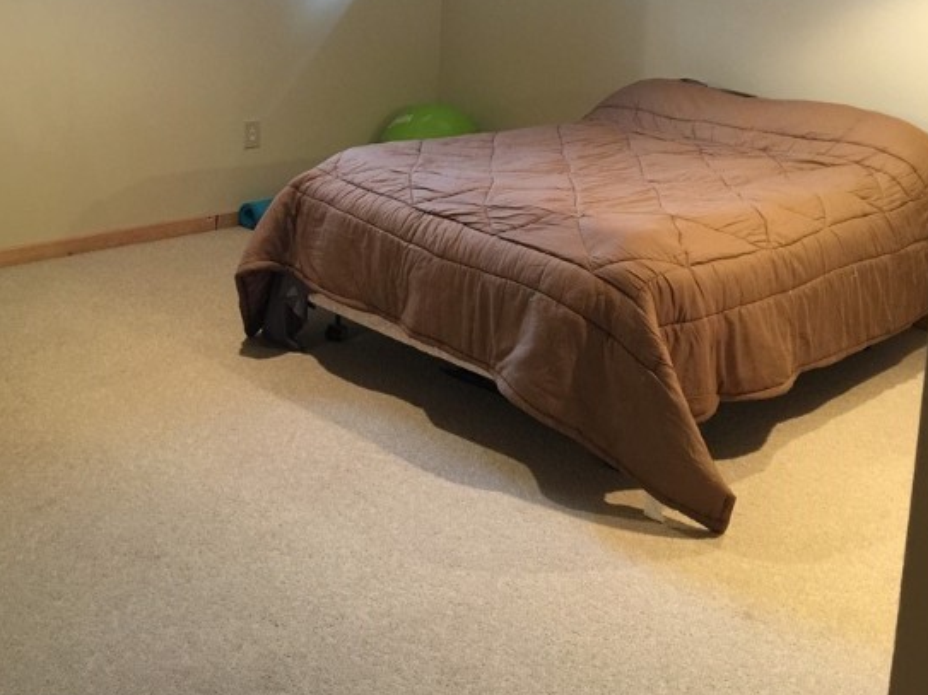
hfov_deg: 45.8
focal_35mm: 41
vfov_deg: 33.5
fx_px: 1099
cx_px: 461
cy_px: 87
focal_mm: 4.15
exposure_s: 1/8
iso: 125
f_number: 2.2
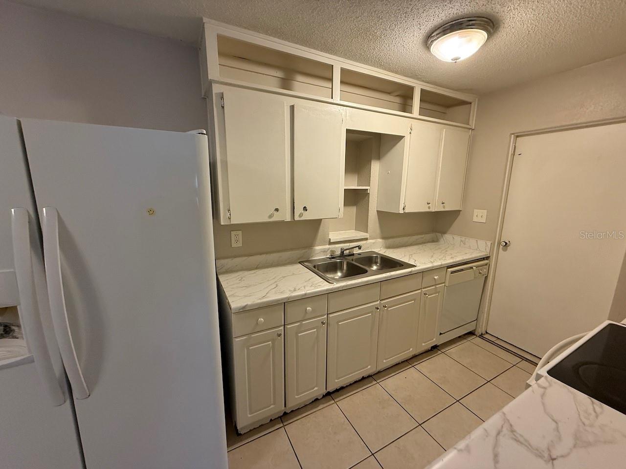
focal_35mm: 14
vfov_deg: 85.7
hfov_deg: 102.1
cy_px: 234
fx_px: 253
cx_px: 313
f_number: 2.2
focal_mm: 2.22
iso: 250
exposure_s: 1/60
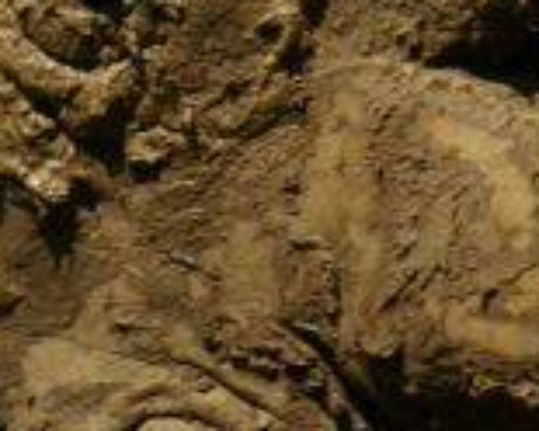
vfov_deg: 0.6
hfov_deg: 0.8
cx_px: -38
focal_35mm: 2513
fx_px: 40088
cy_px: -87
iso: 200
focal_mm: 300
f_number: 11
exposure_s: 1/180
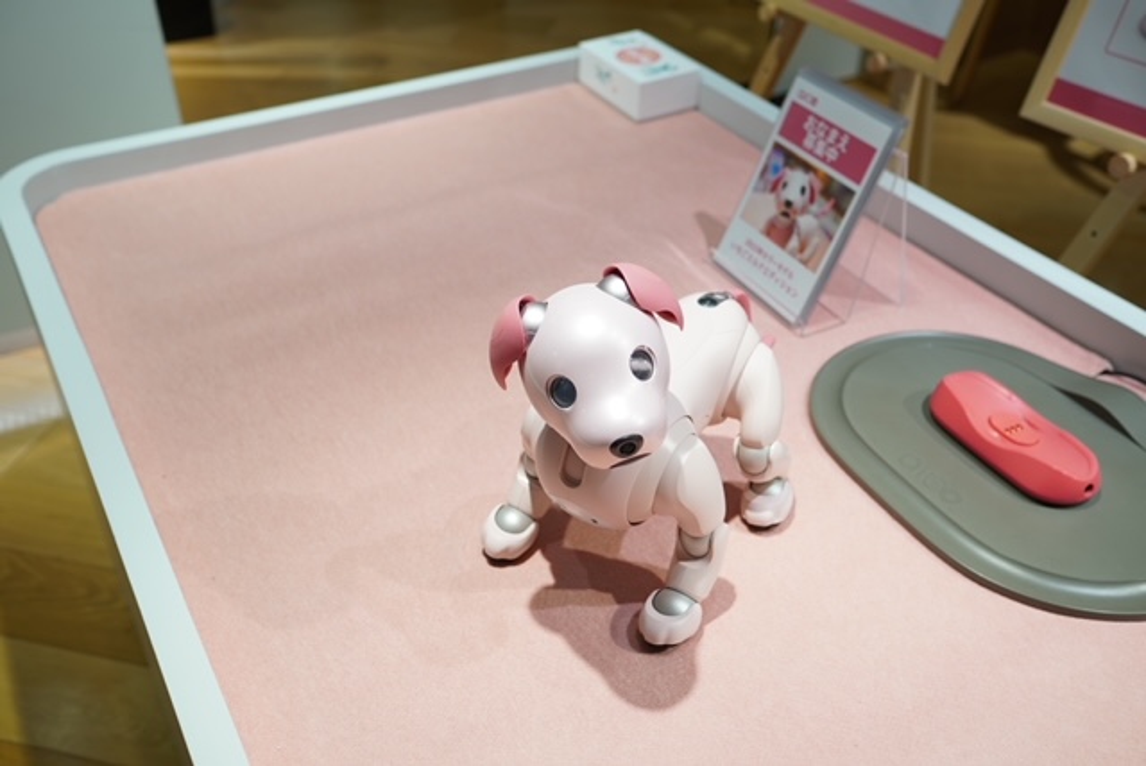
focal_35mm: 36
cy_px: 383
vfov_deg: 36.9
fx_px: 1147
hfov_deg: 53.1
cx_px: 573
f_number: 2.8
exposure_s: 1/60
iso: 100
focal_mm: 24
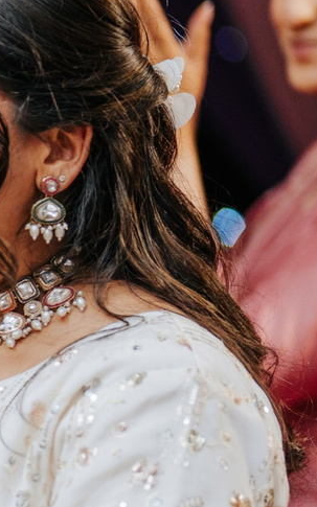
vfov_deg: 7.8
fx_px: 3719
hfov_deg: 4.7
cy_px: 470
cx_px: -563
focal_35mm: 269
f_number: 1.2
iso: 500
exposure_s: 1/200
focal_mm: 50
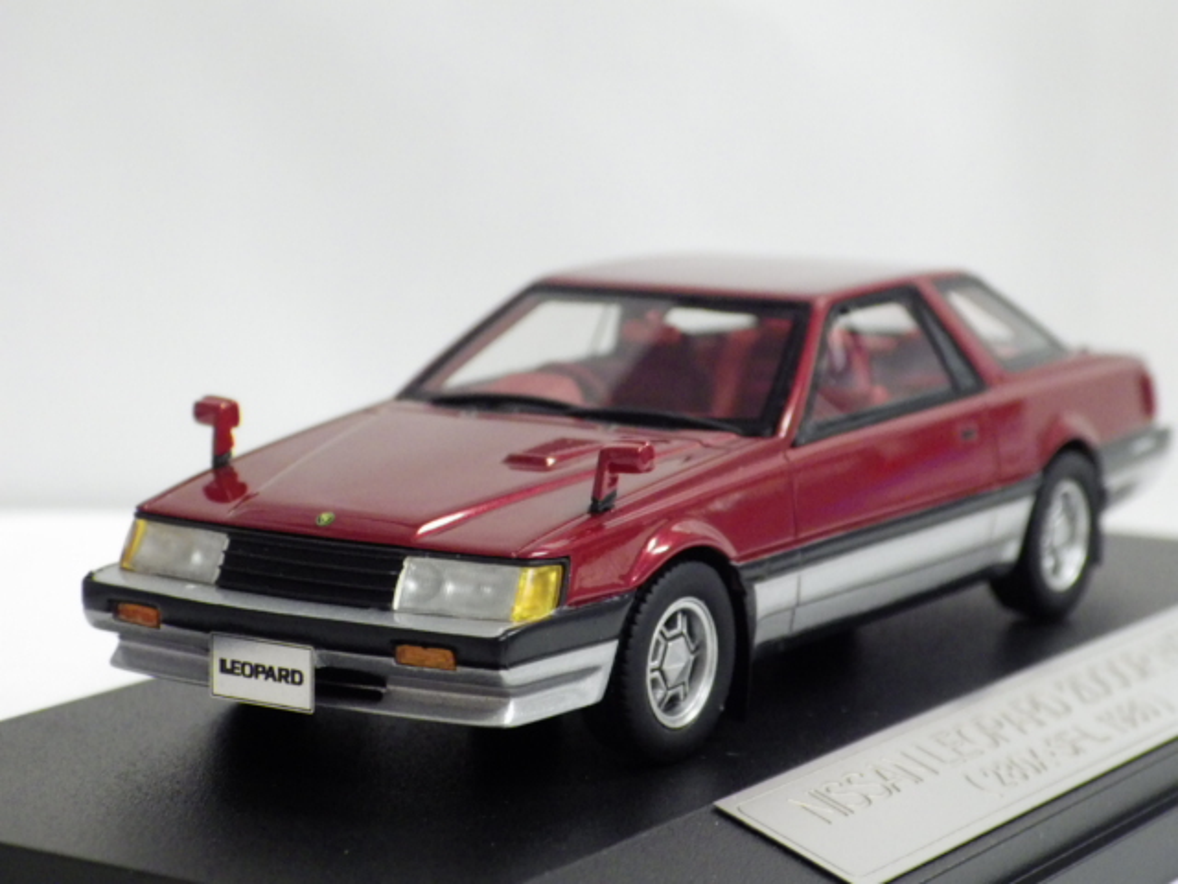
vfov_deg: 14.4
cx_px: 589
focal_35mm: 103
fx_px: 3505
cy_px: 442
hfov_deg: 19.1
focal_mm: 18.4
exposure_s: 1/30
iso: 800
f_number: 4.6
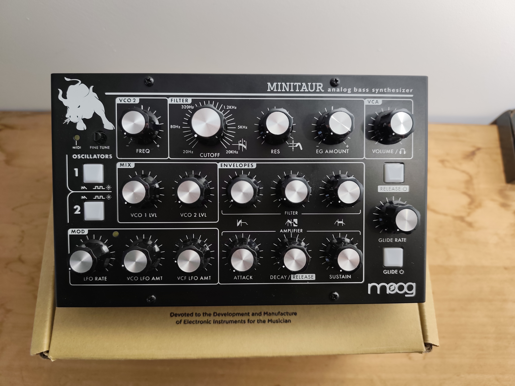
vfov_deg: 58.9
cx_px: 258
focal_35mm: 23
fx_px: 342
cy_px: 193
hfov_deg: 73.9
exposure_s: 1/33.3
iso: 320
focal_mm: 6.19
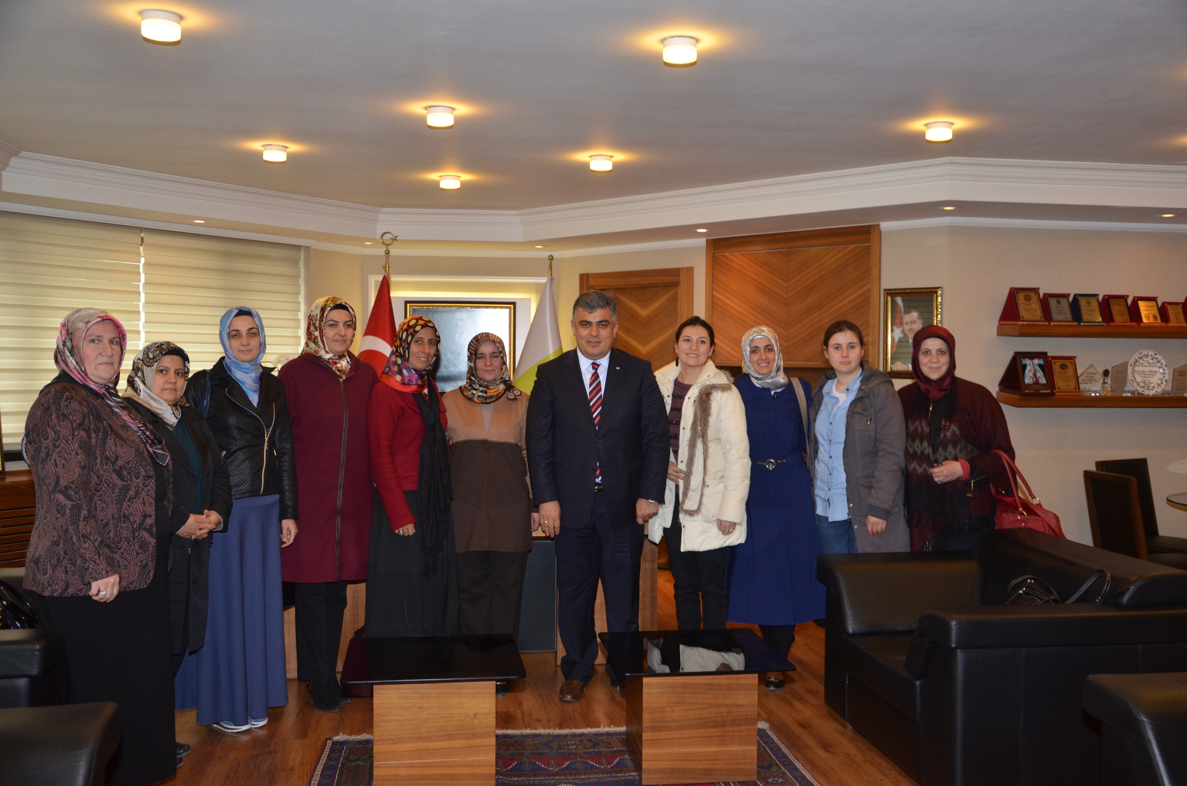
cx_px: 594
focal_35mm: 36
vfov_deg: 36.7
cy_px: 393
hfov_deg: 53.2
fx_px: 1185
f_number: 4
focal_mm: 24
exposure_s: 1/60
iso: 800
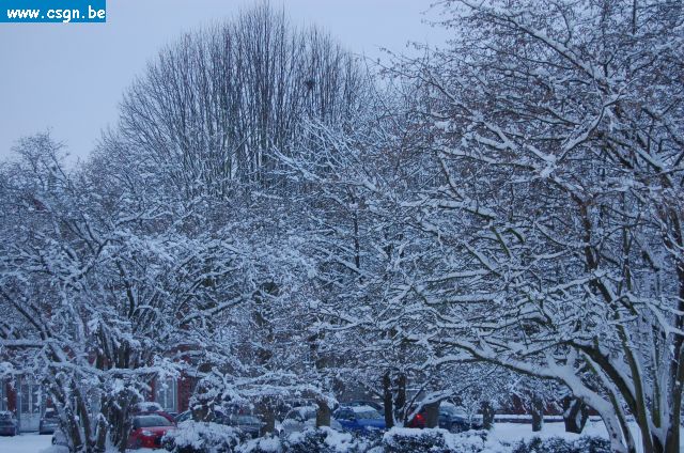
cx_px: 342
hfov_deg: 29.9
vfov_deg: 20.1
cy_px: 226
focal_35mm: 68
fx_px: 1280
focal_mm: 45
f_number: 5.3
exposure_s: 1/60
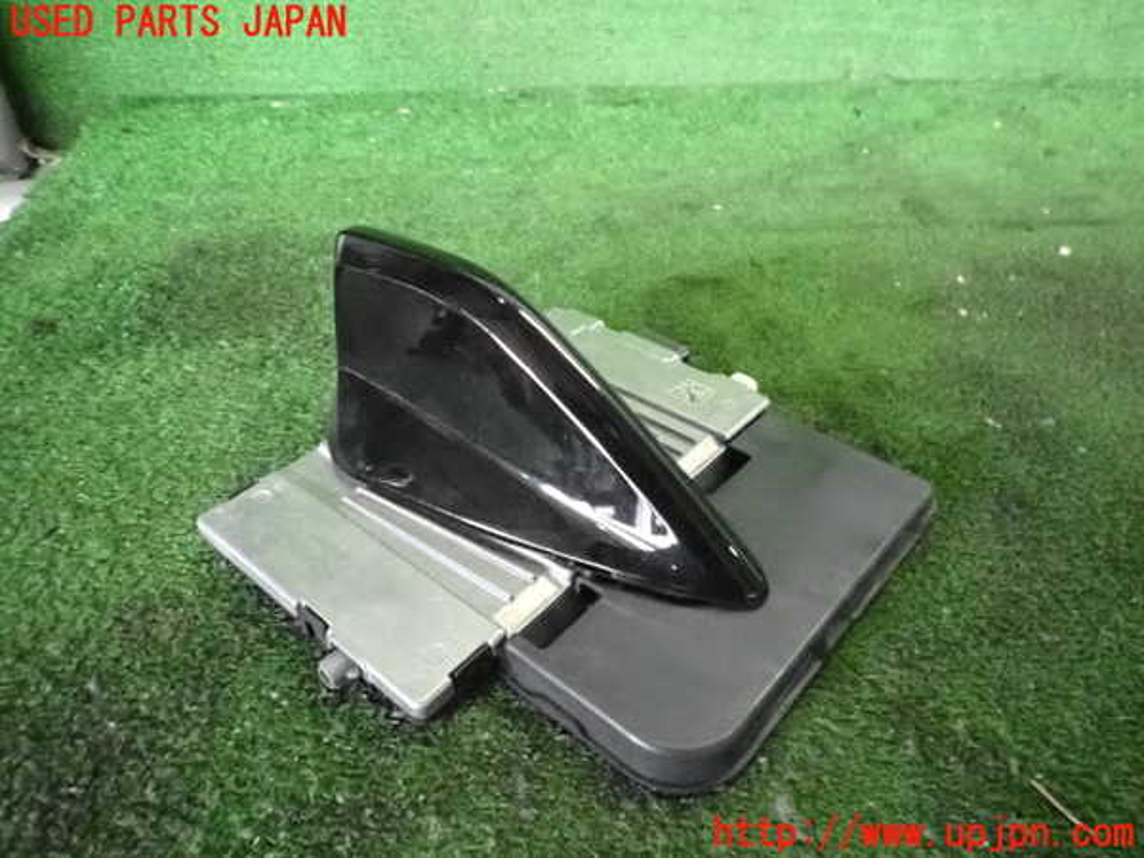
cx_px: 572
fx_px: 826
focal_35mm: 25
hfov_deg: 69.4
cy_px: 429
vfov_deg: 54.9
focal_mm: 4.5
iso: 6400
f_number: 2
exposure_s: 1/500
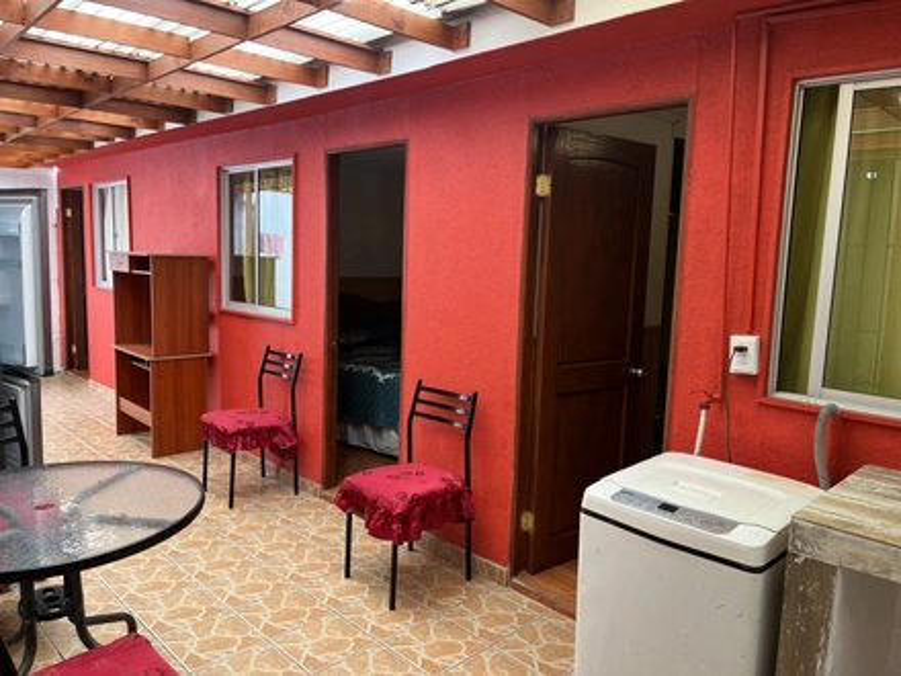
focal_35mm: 26
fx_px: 677
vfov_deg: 53.1
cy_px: 338
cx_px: 450
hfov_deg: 67.3
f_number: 1.6
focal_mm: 5.1
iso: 64
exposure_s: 1/163
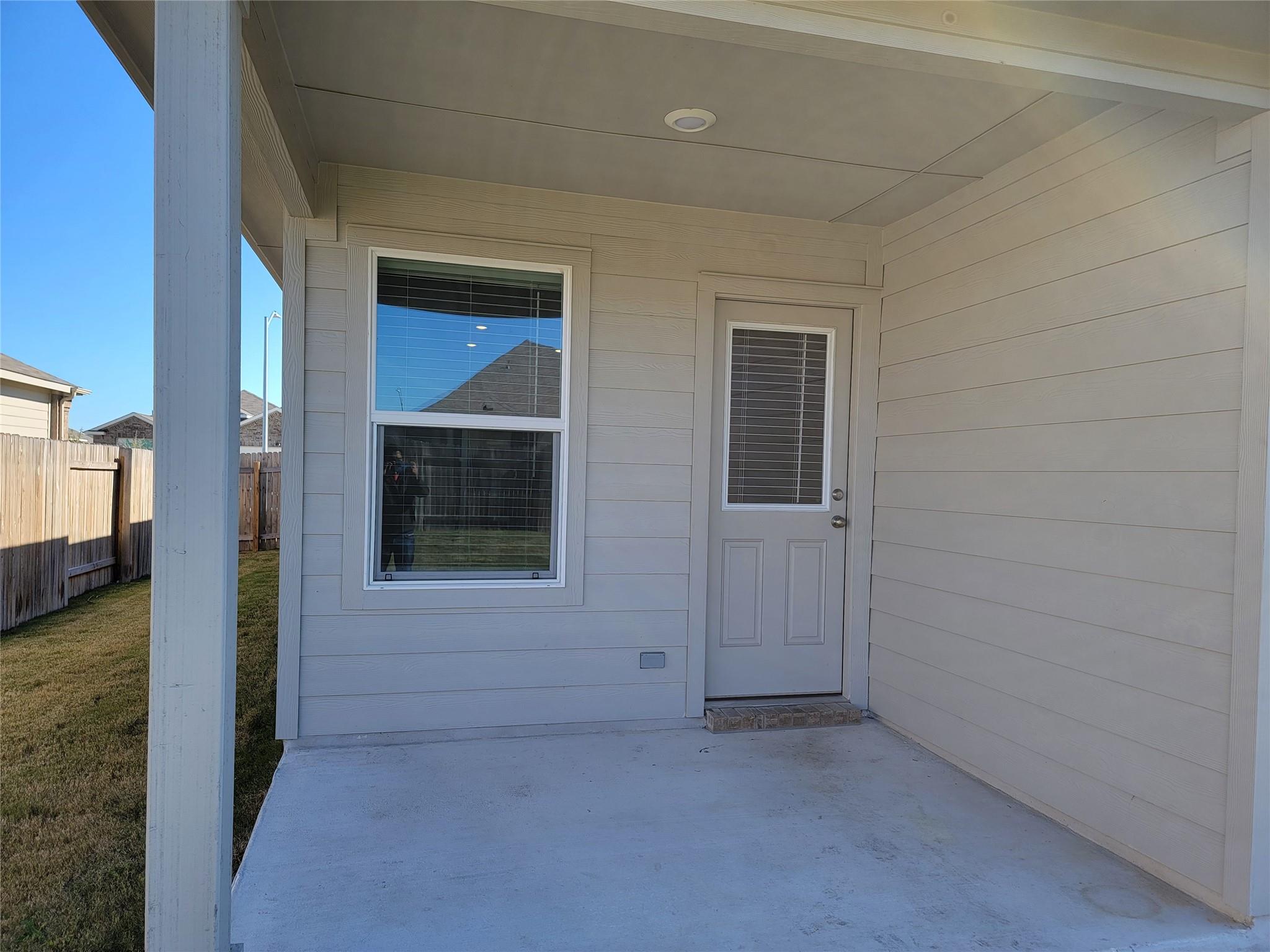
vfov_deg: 56.8
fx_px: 881
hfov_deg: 71.6
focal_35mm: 24
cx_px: 635
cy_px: 476
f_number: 1.8
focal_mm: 6.7
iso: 16
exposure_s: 1/381
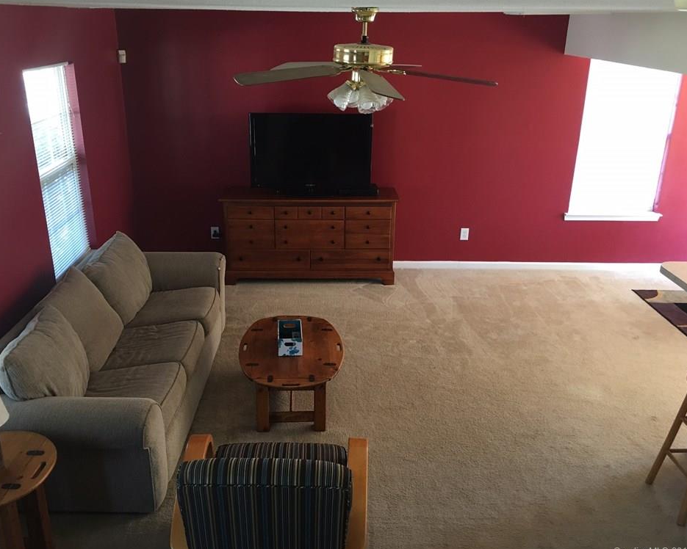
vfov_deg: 47.1
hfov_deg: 57.1
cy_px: 277
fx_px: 630
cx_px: 322
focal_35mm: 31
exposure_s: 1/15
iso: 50
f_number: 2.2
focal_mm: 4.15
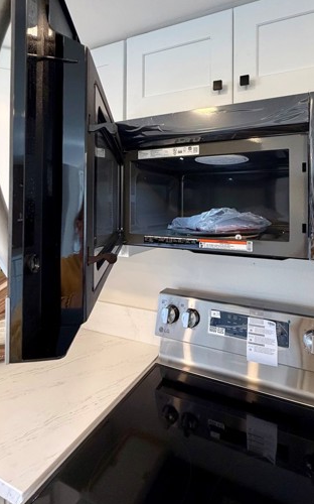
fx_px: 260
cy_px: 202
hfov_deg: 60.8
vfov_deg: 86.9
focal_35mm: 19
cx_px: 206
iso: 320
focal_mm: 2.22
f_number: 2.2
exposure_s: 1/120
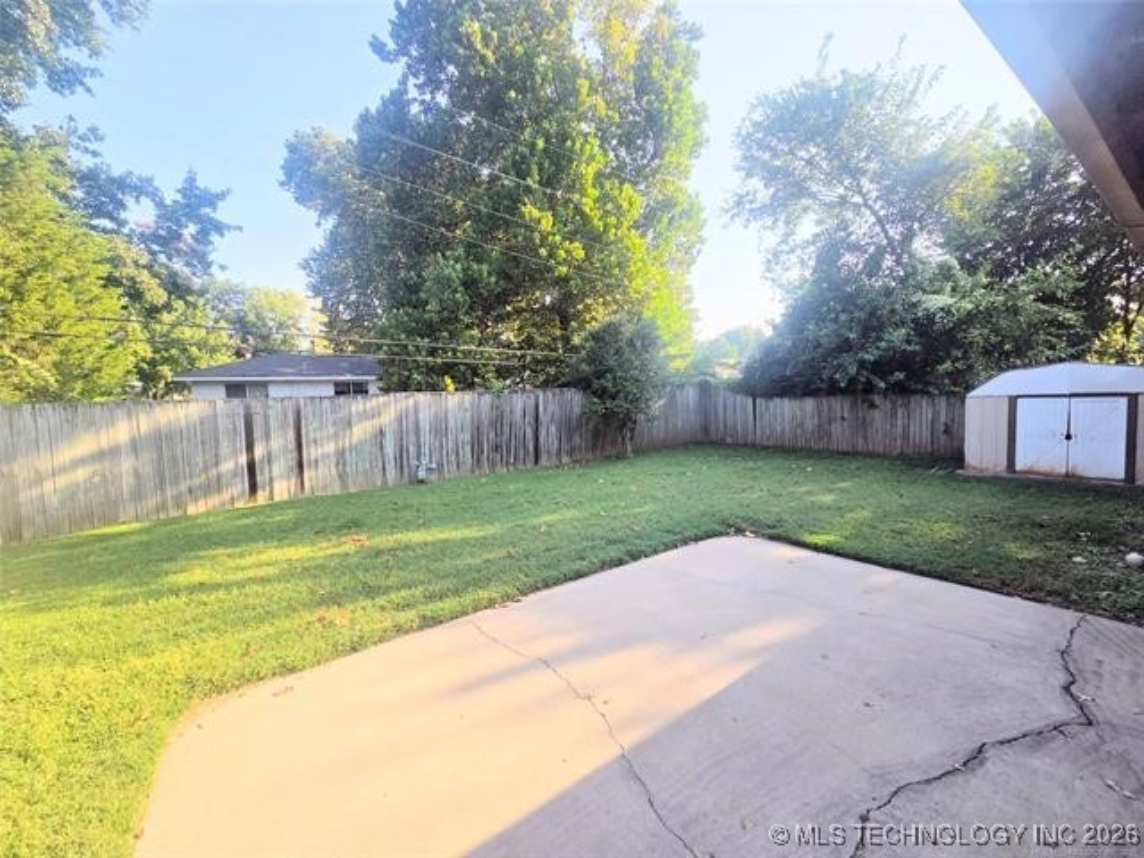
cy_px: 429
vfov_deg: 89.9
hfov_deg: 106.2
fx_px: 430
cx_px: 572
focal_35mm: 13
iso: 100
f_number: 2.2
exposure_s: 1/2000
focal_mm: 2.2
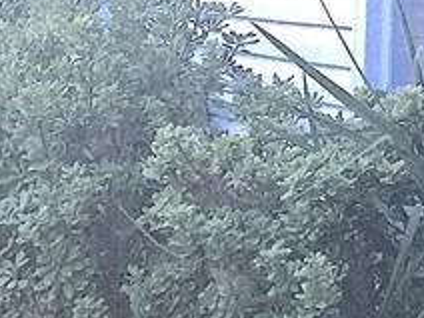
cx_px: 158
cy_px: 128
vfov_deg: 10.6
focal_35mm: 140
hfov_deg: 14.1
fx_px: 1715
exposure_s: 1/15
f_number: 2.2
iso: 64
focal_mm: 4.15
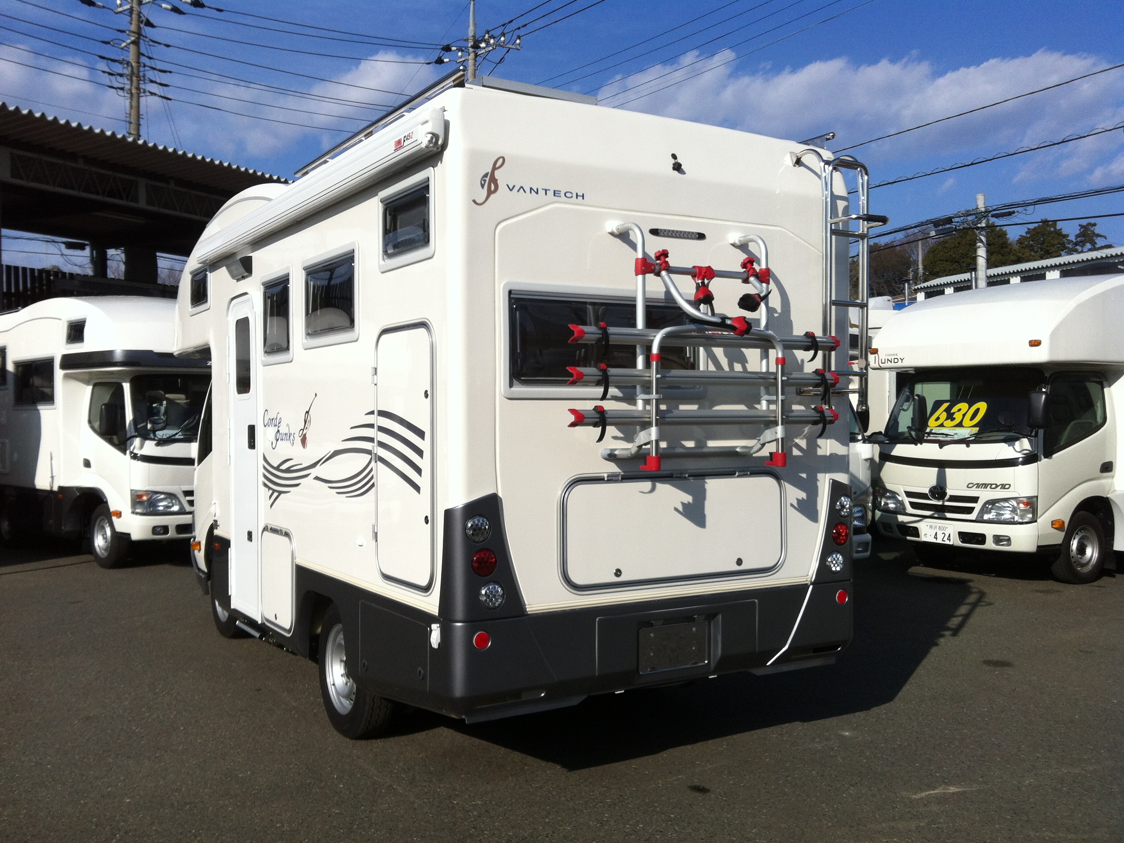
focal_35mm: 36
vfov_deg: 39.7
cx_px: 545
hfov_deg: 51.3
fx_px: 1169
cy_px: 430
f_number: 2.8
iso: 80
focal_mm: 3.85
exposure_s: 1/2011
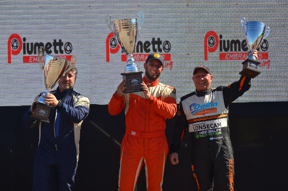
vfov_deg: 13.0
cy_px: 96
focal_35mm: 105
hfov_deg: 19.5
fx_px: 838
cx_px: 144
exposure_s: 1/6400
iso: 400
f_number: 2.8
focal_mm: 70
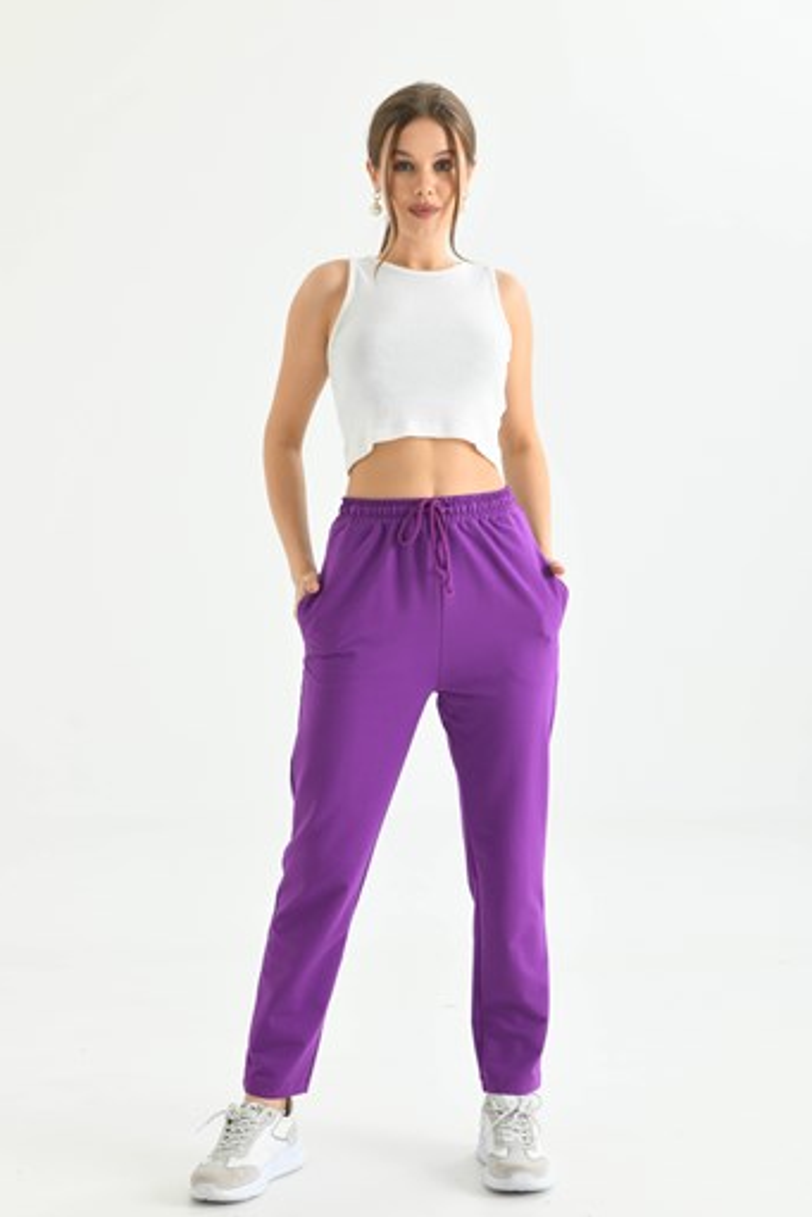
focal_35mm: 58
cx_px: 374
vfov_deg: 34.5
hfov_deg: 23.4
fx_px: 1961
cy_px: 622
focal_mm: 52
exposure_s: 1/125
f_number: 5.6
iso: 160
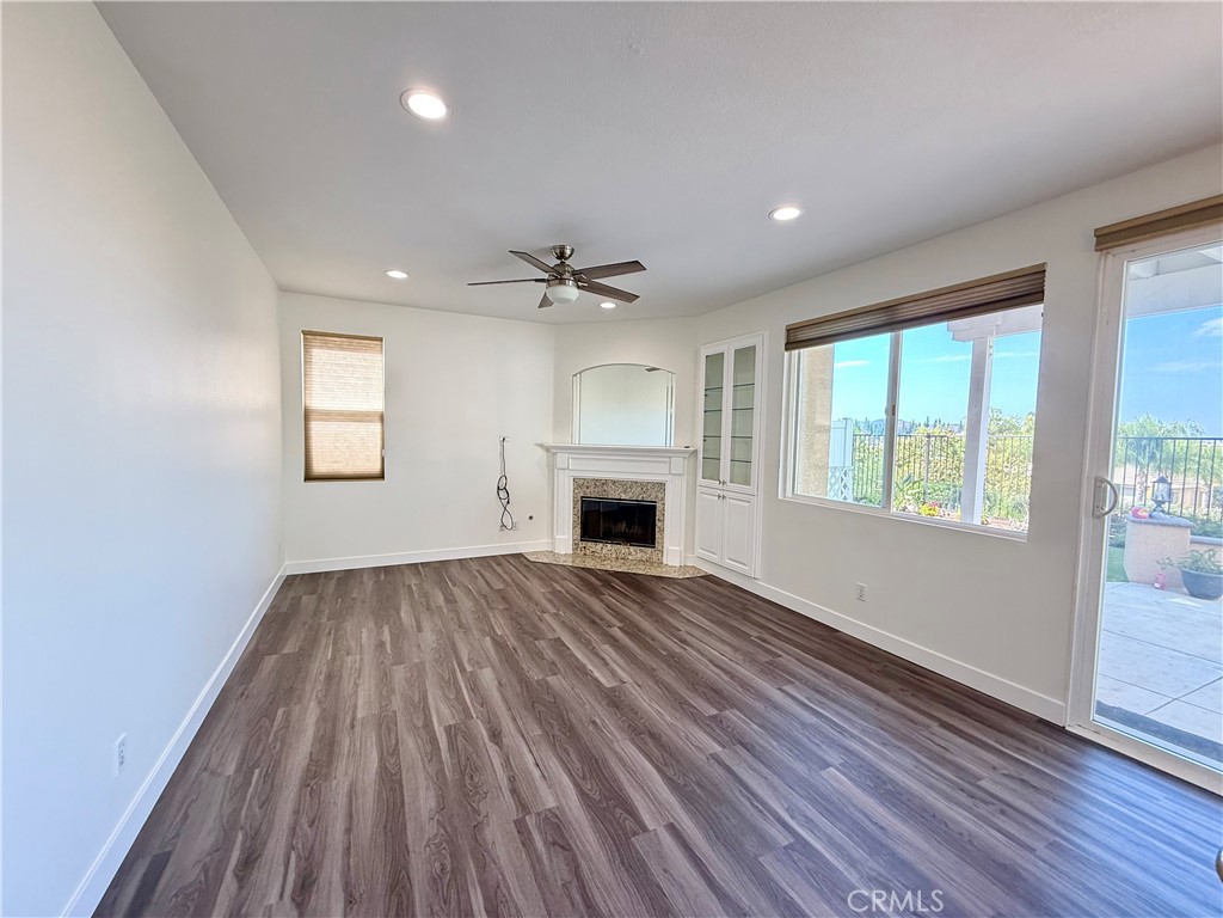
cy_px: 459
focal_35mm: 14
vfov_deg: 85.7
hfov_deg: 102.1
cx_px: 612
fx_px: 495
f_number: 2.2
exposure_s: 1/120
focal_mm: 2.22
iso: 125
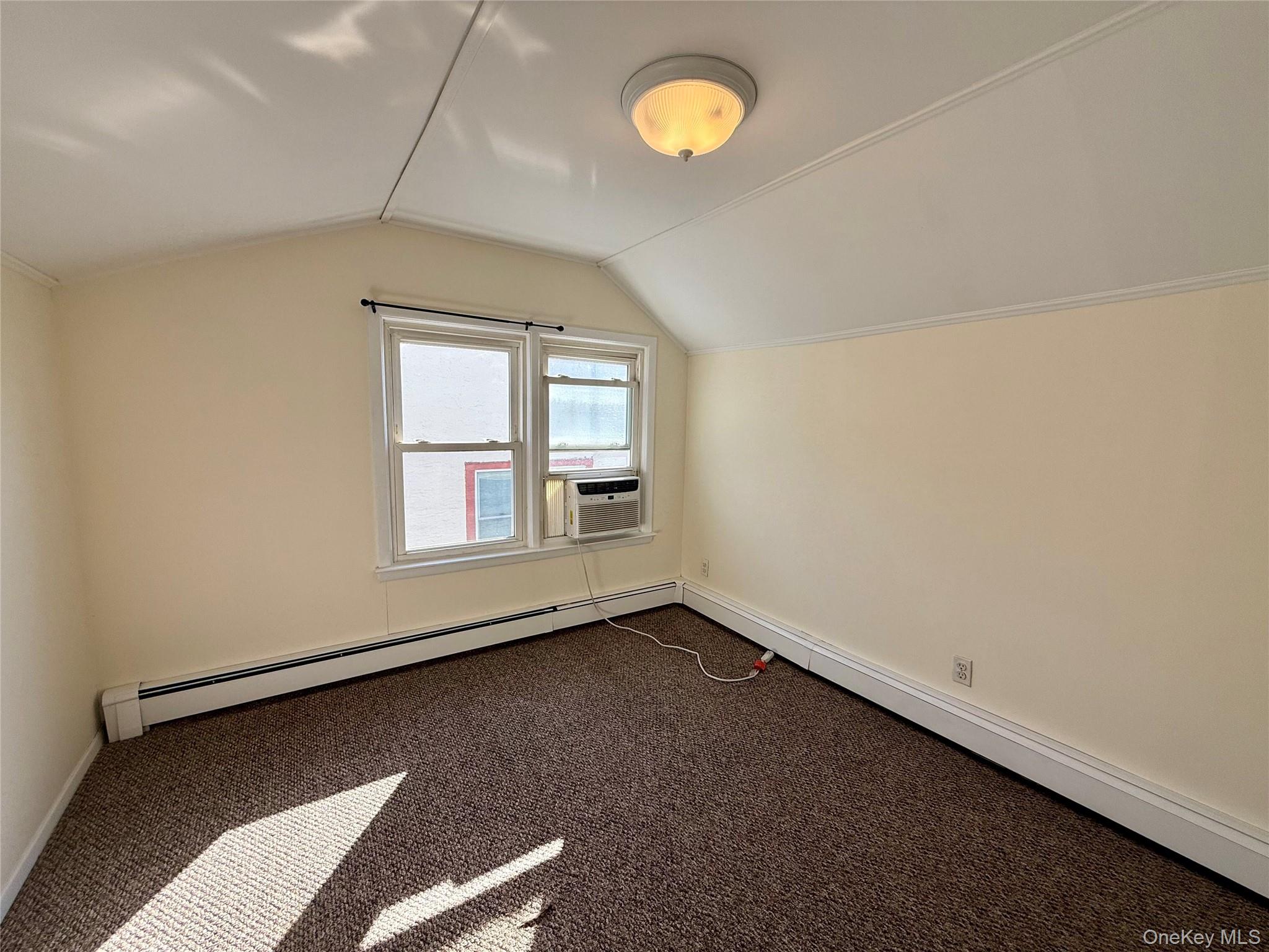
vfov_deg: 85.7
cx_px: 634
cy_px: 476
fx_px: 513
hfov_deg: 102.1
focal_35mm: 14
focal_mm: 2.22
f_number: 2.2
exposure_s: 1/291
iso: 50
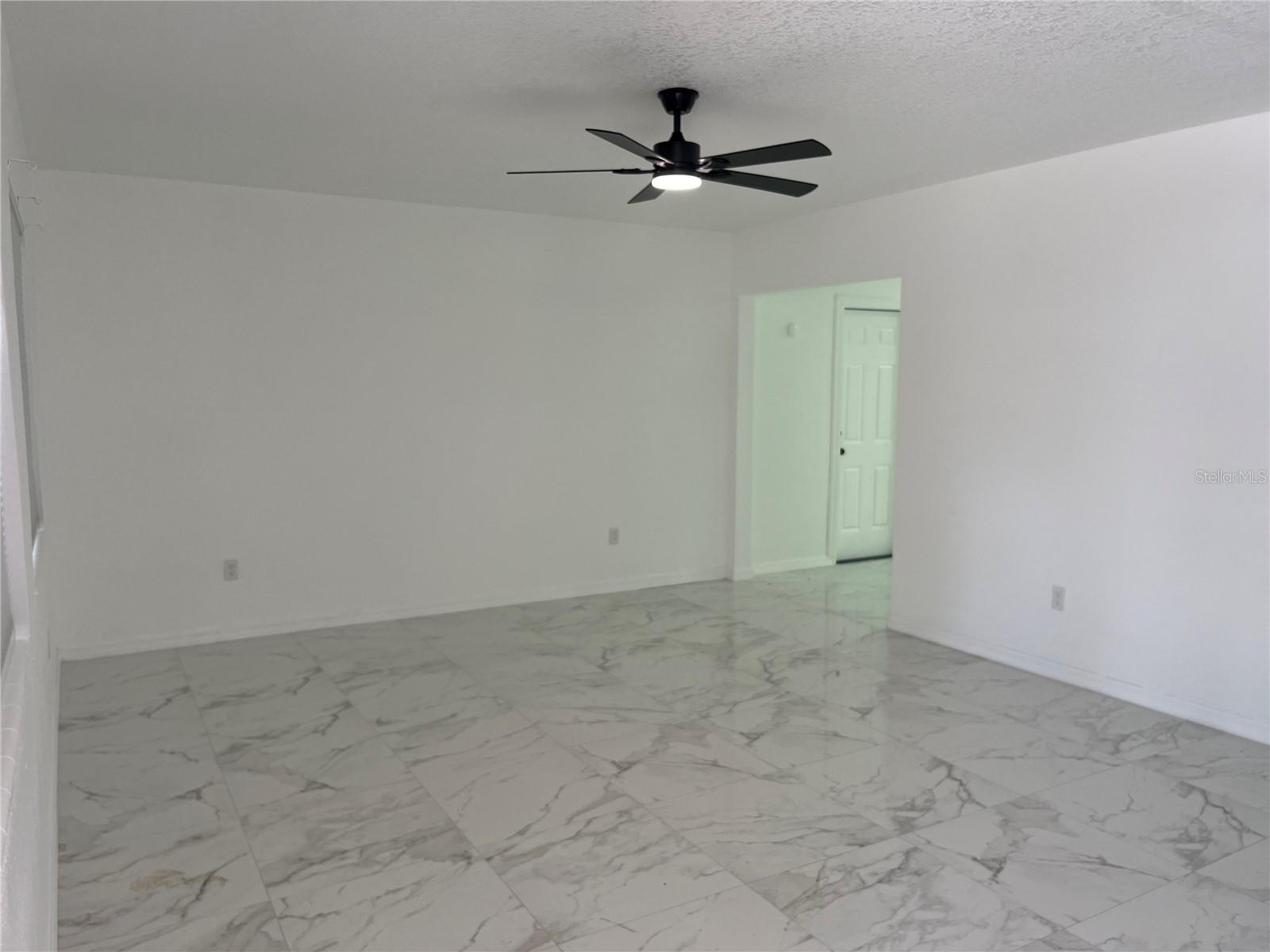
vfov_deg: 53.1
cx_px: 635
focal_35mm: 26
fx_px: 954
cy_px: 476
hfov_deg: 67.3
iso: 64
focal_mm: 5.1
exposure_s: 1/120
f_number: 1.6
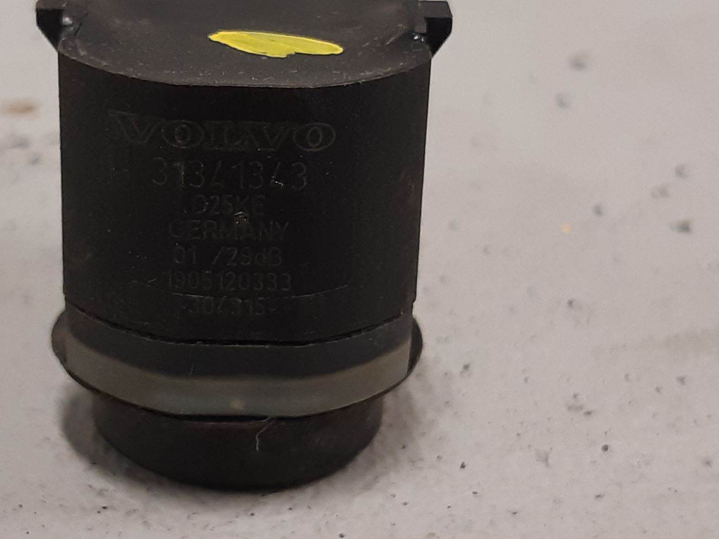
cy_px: 224
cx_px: 244
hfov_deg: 46.1
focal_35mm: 40
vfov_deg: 35.9
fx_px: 831
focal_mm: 3.93
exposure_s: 1/50
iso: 125
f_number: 1.7
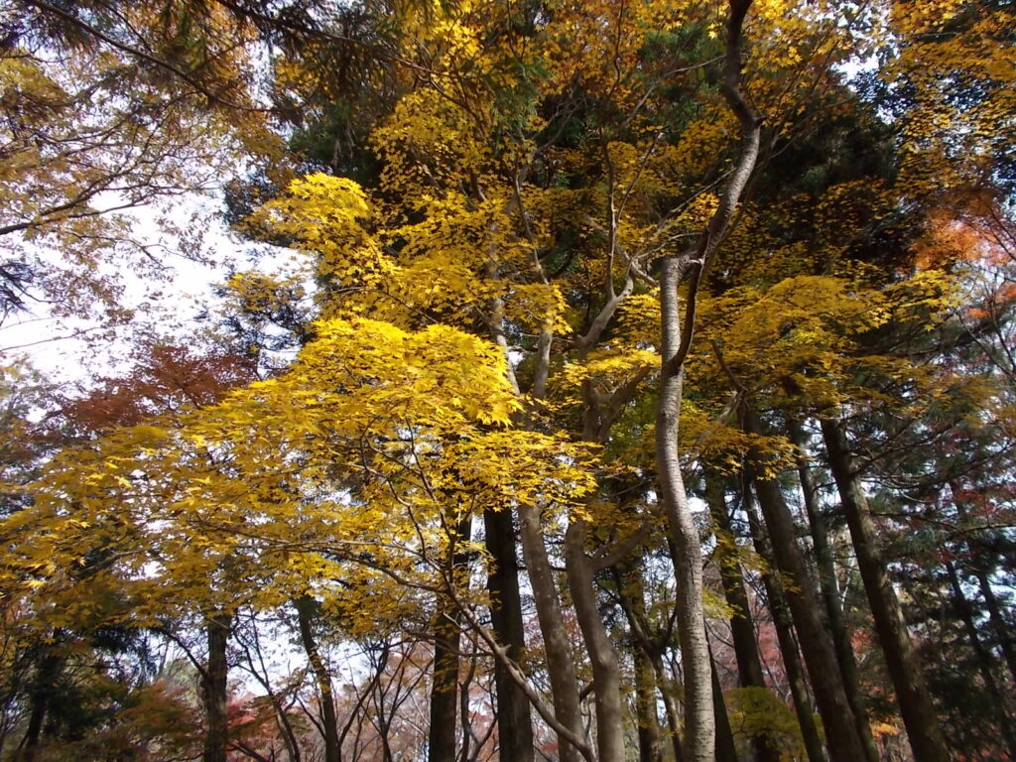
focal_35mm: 26
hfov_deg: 67.3
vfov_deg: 53.1
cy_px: 381
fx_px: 763
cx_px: 508
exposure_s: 1/200
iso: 80
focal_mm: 4.6
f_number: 3.2
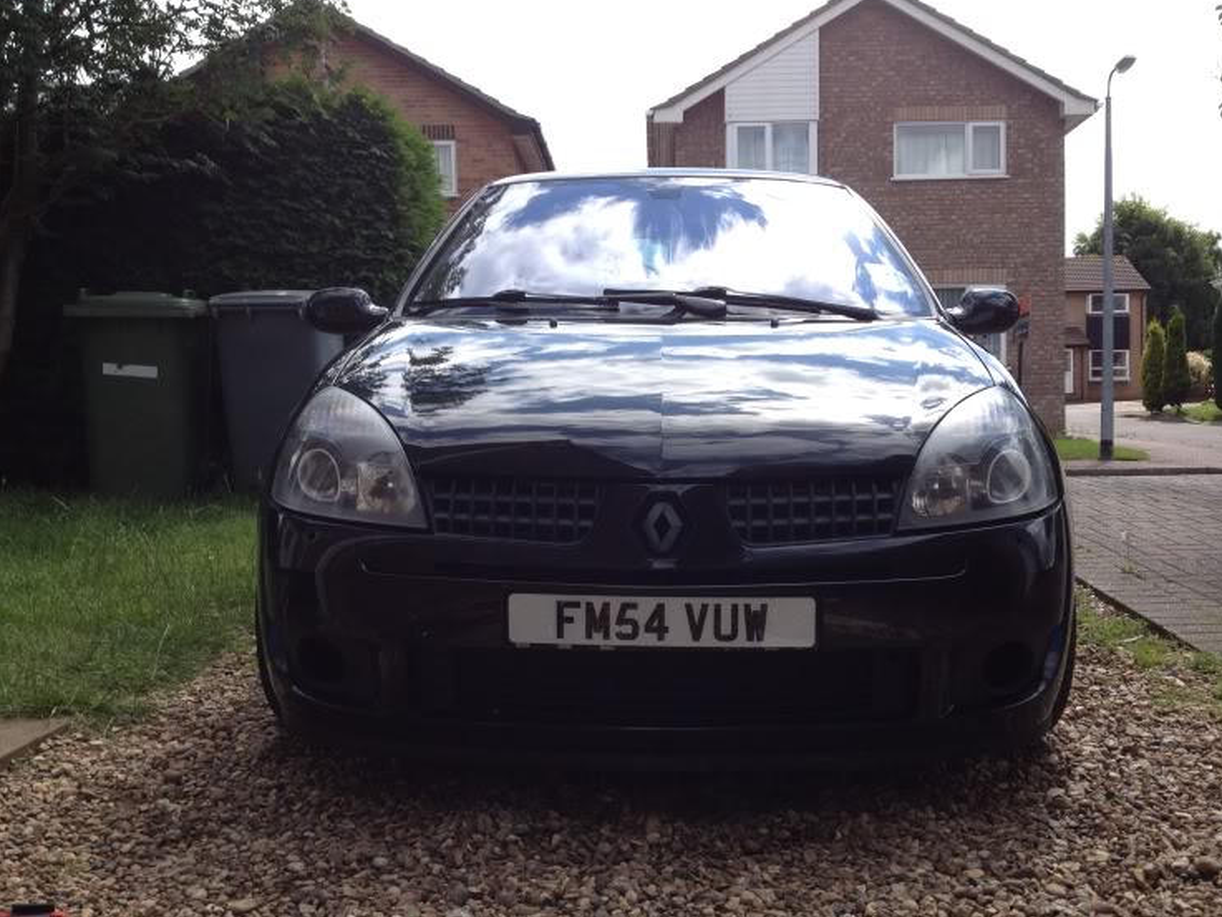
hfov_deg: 48.9
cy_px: 486
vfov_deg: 37.7
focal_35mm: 38
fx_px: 1342
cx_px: 647
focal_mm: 4.3
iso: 64
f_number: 2.4
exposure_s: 1/968
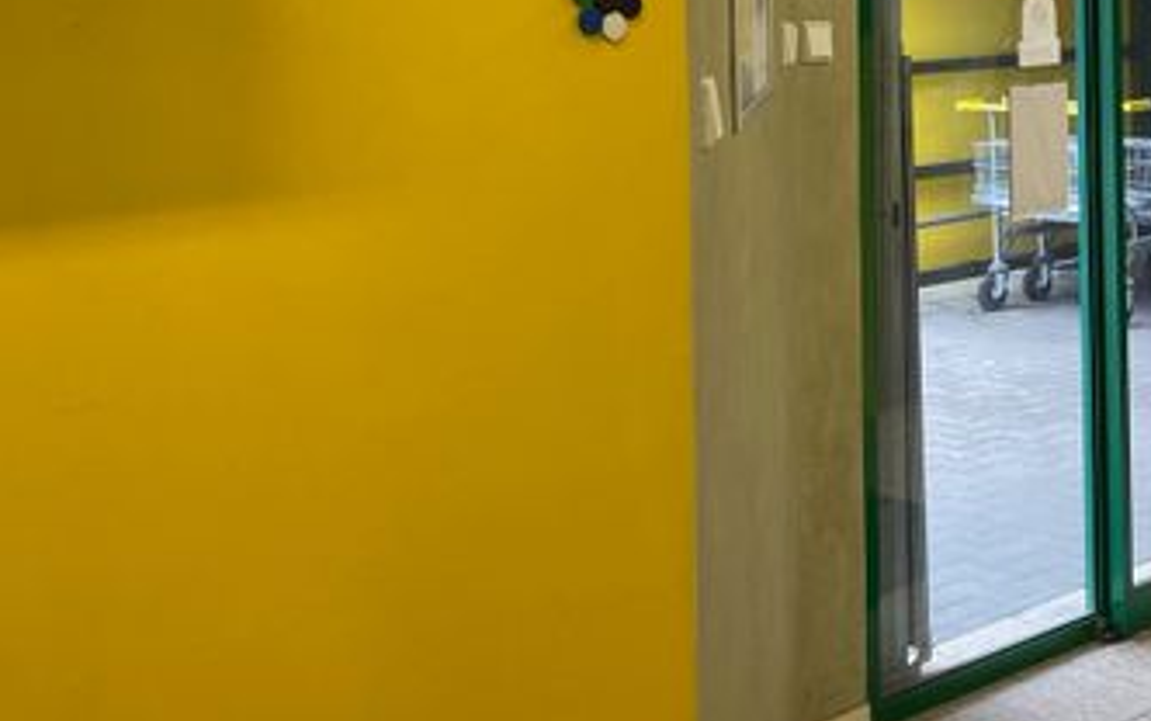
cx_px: 815
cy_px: -66
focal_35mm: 63
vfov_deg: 19.8
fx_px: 1978
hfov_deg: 32.0
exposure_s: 1/100
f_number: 1.8
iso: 80
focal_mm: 4.25
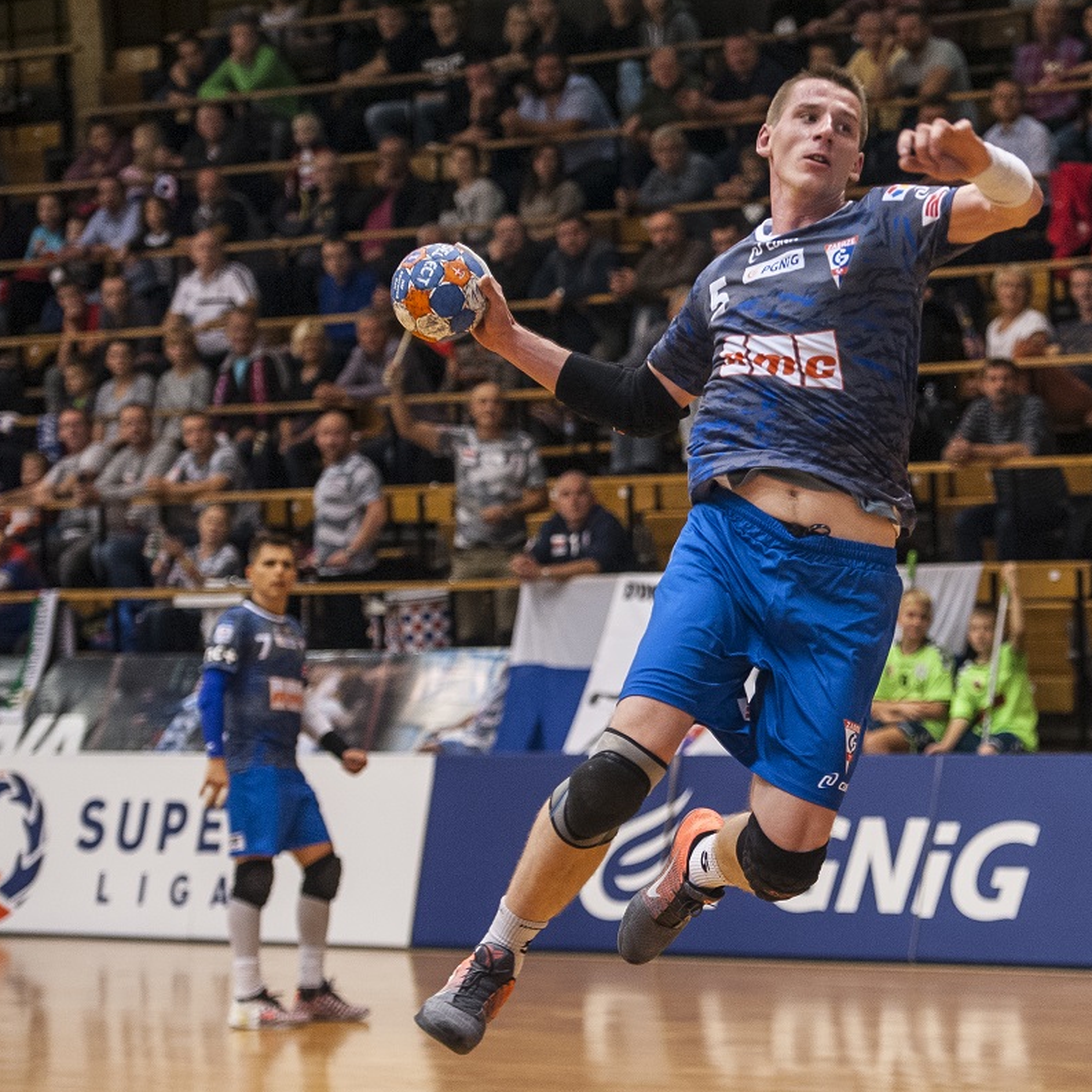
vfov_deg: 13.8
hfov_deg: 13.8
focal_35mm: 126
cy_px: 549
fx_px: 4497
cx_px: 777
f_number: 2.8
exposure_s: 1/800
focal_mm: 98
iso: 2500
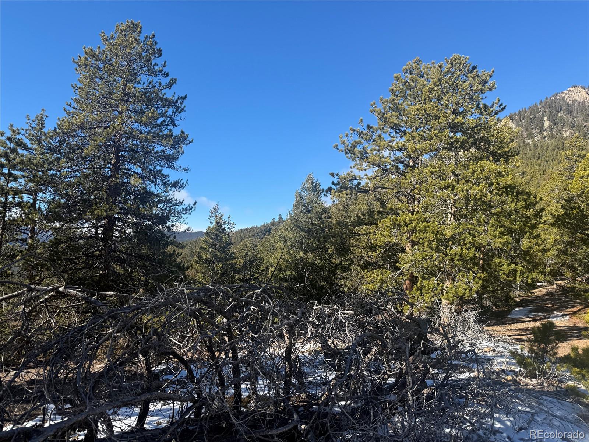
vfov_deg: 56.8
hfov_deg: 71.6
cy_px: 221
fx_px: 408
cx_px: 294
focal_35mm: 24
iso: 80
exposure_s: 1/2169
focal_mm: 6.76
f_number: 1.78
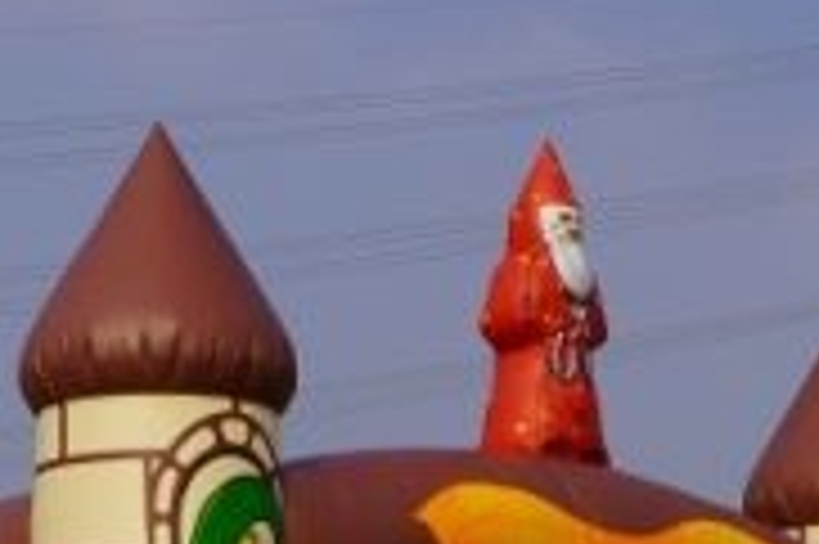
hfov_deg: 15.1
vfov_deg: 9.7
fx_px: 3068
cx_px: 140
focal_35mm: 135
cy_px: 901
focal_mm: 16
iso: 100
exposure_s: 1/250
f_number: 10
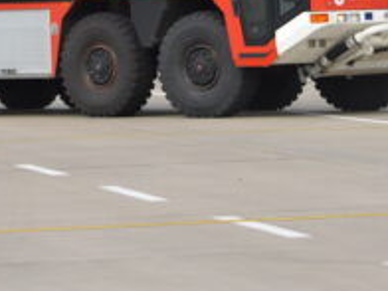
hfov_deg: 4.6
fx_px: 4820
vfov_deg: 3.5
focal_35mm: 430
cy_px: 9
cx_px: 175
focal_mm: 100
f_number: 5.6
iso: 400
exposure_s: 1/1600
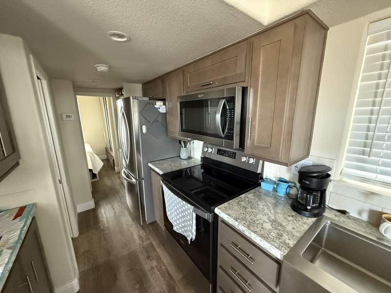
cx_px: 196
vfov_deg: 85.7
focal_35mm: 14
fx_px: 158
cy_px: 146
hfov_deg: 102.1
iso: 1000
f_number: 2.2
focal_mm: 2.22
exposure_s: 1/60
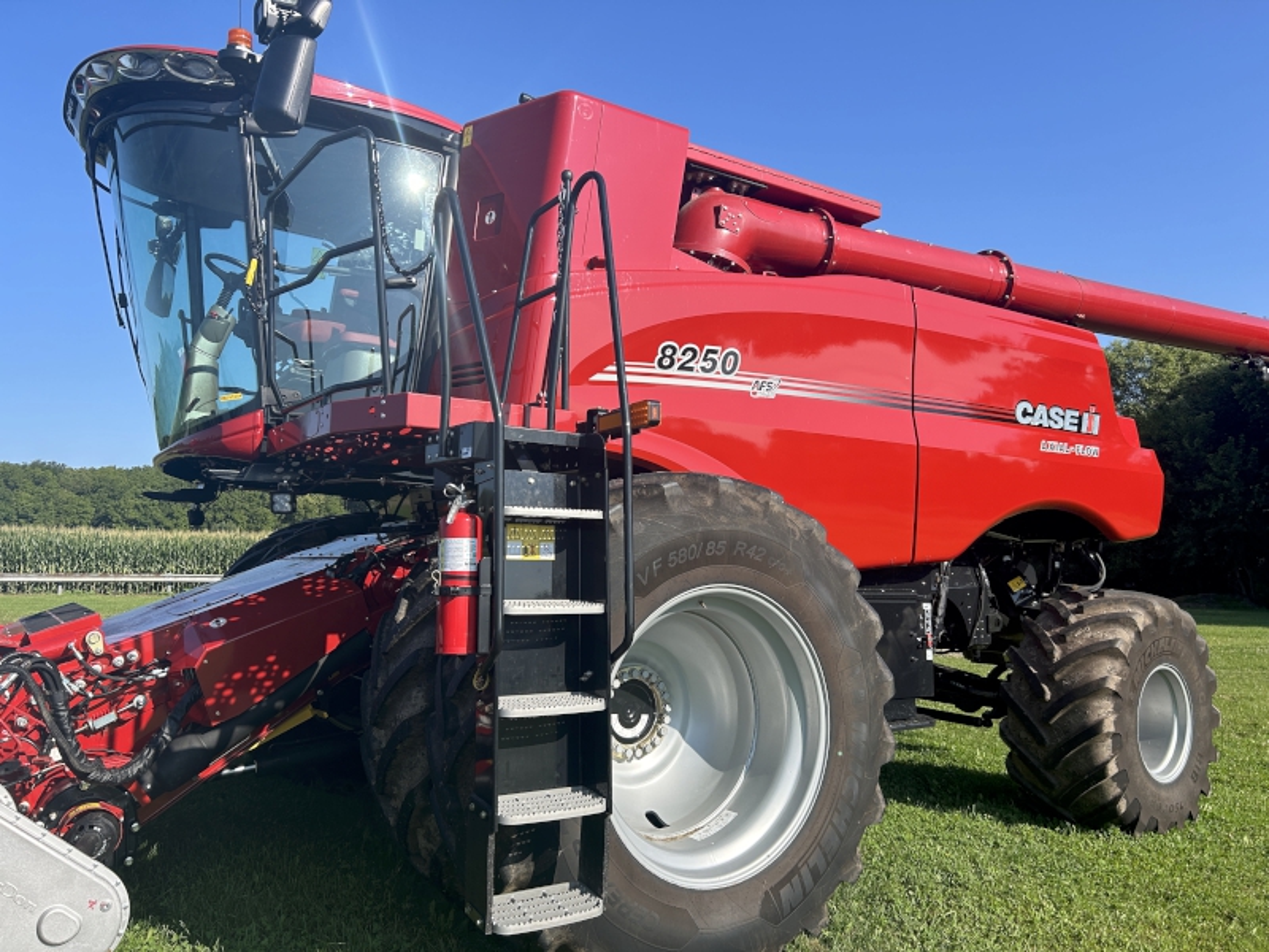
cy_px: 476
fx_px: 953
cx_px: 634
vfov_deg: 53.1
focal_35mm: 26
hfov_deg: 67.3
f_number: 1.5
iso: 50
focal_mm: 5.7
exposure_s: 1/2457
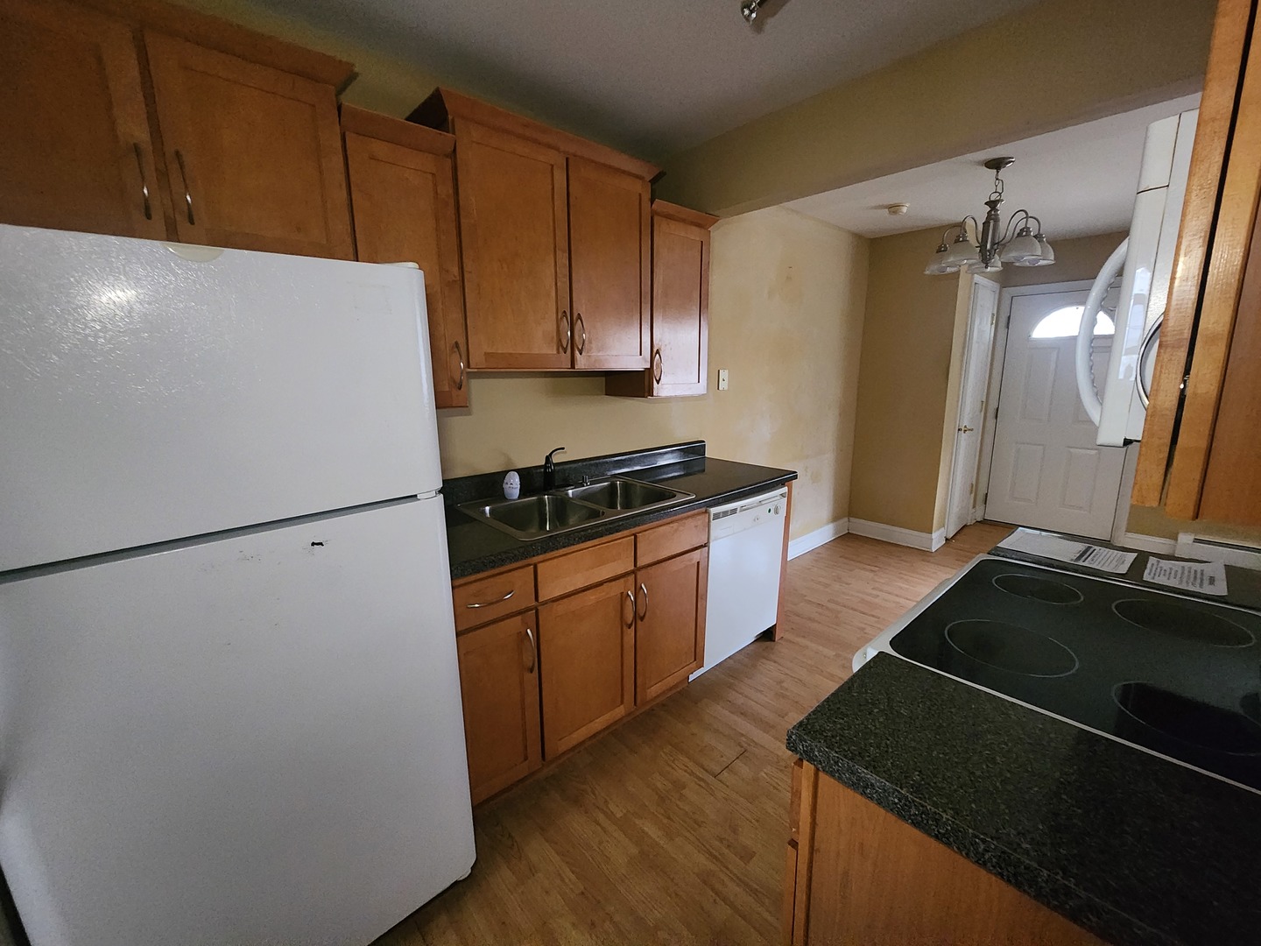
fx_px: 474
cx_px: 630
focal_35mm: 13
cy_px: 473
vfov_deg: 89.9
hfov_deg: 106.2
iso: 1000
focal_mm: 2.2
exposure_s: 1/24
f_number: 2.2
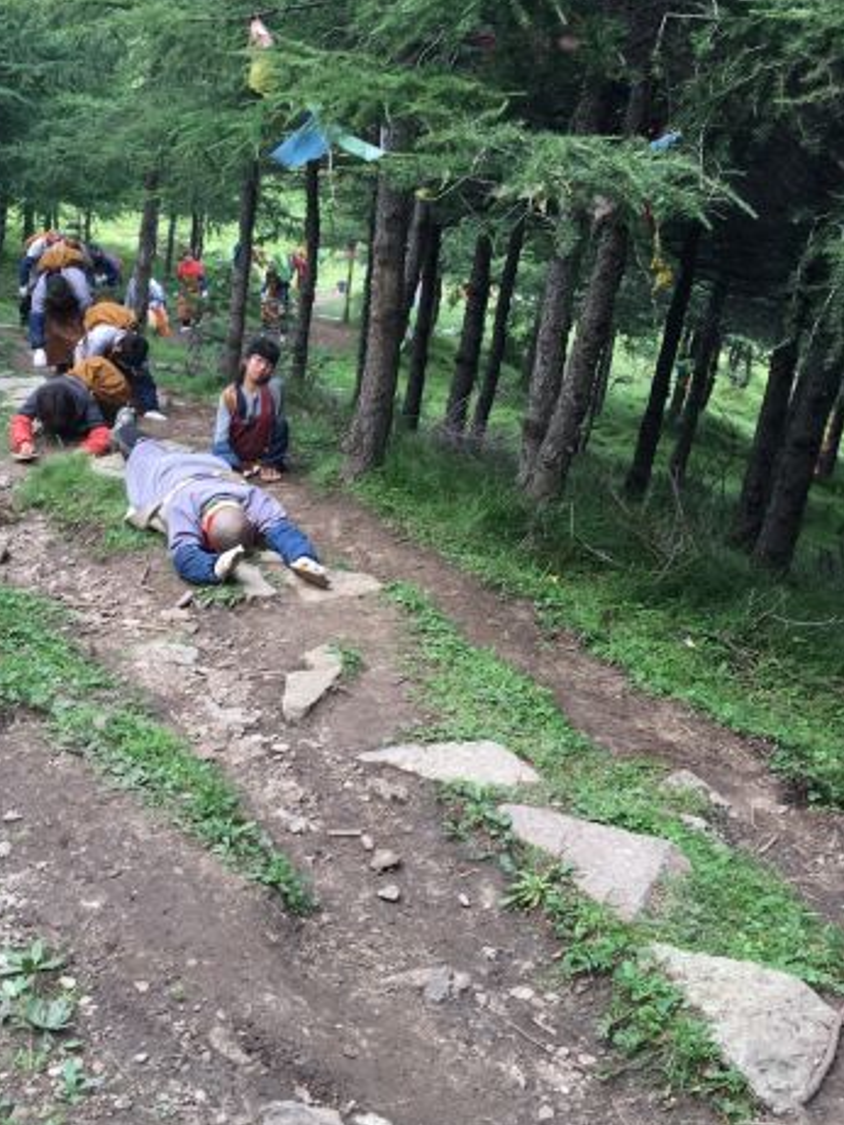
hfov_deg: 32.4
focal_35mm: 44
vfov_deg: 42.9
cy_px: 566
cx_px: 238
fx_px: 1430
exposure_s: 1/100
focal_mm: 4.15
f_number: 2.2
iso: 40
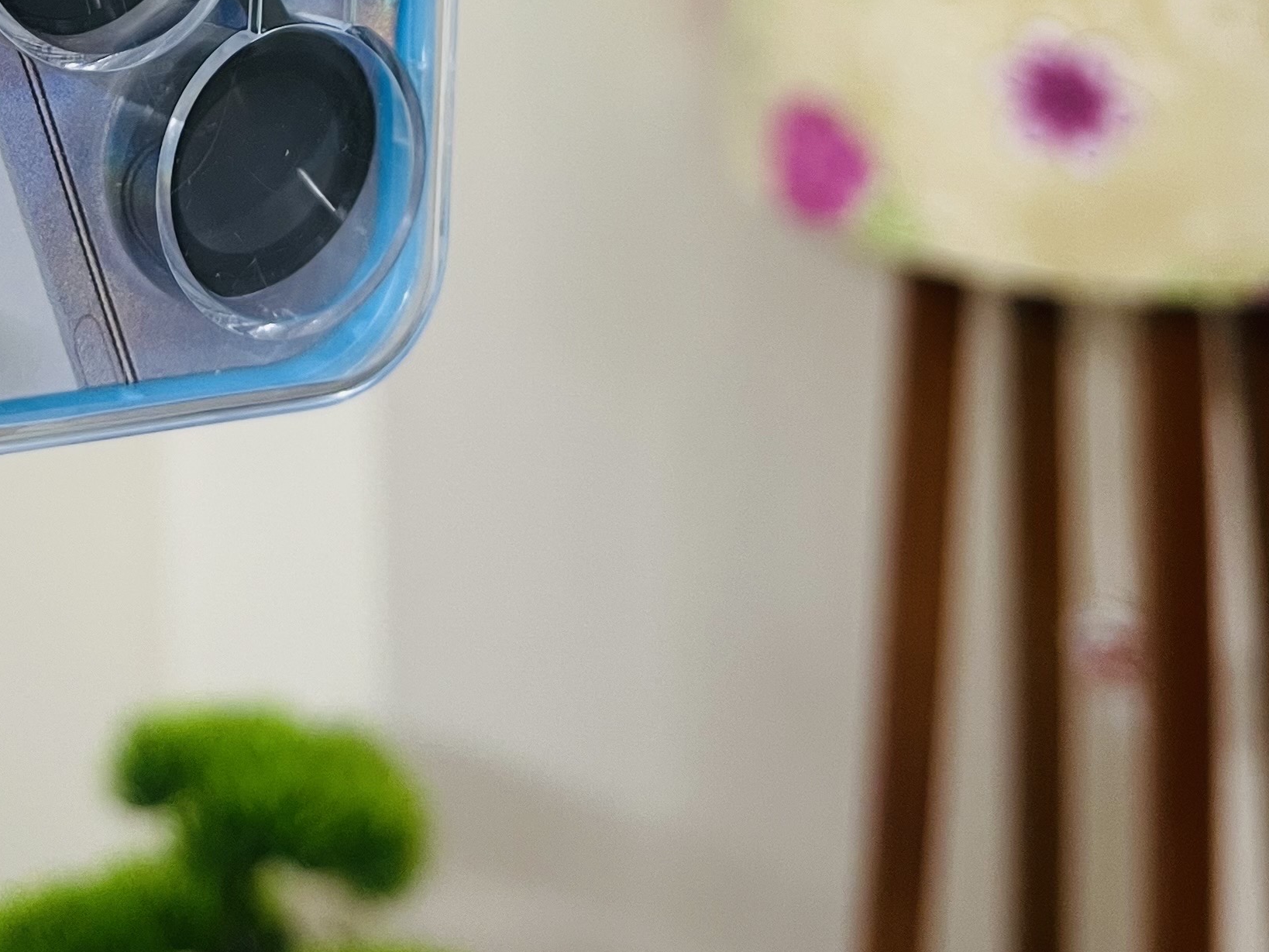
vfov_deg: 19.6
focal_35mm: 64
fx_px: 2347
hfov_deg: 29.2
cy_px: -513
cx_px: 172
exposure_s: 1/50
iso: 80
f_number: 1.6
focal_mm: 5.1
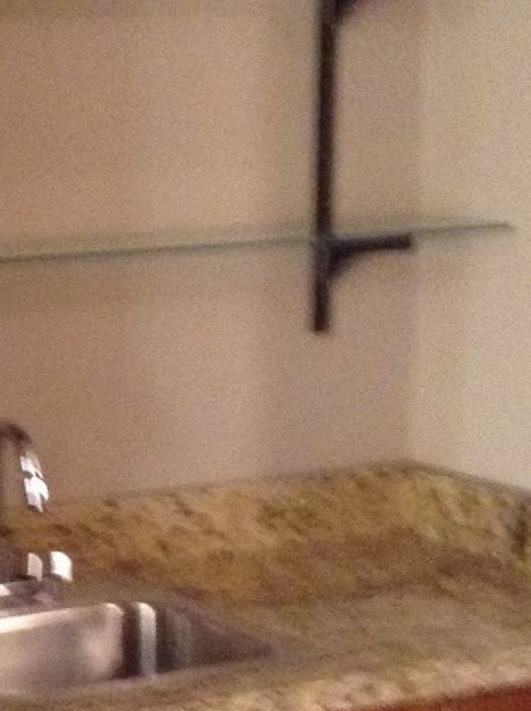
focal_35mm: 118
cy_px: 449
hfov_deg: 12.3
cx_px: -95
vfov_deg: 16.7
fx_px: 2419
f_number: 2.4
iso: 320
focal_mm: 3.3
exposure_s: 1/15
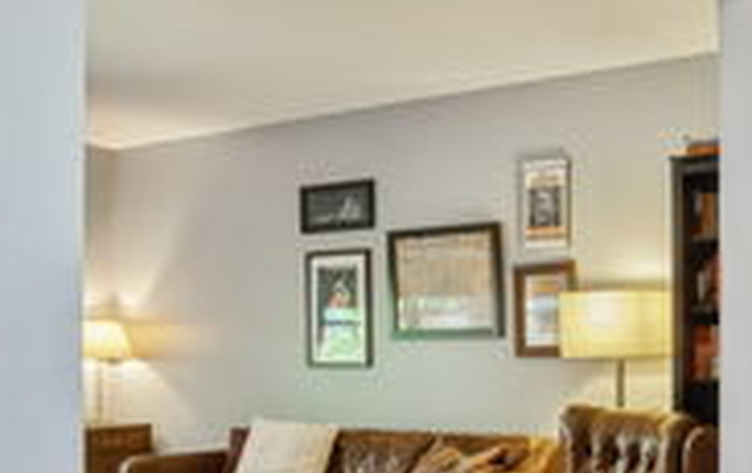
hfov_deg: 41.3
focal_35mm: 40
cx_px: 789
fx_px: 821
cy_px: 356
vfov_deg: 31.5
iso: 100
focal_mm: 10
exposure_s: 1
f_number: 11
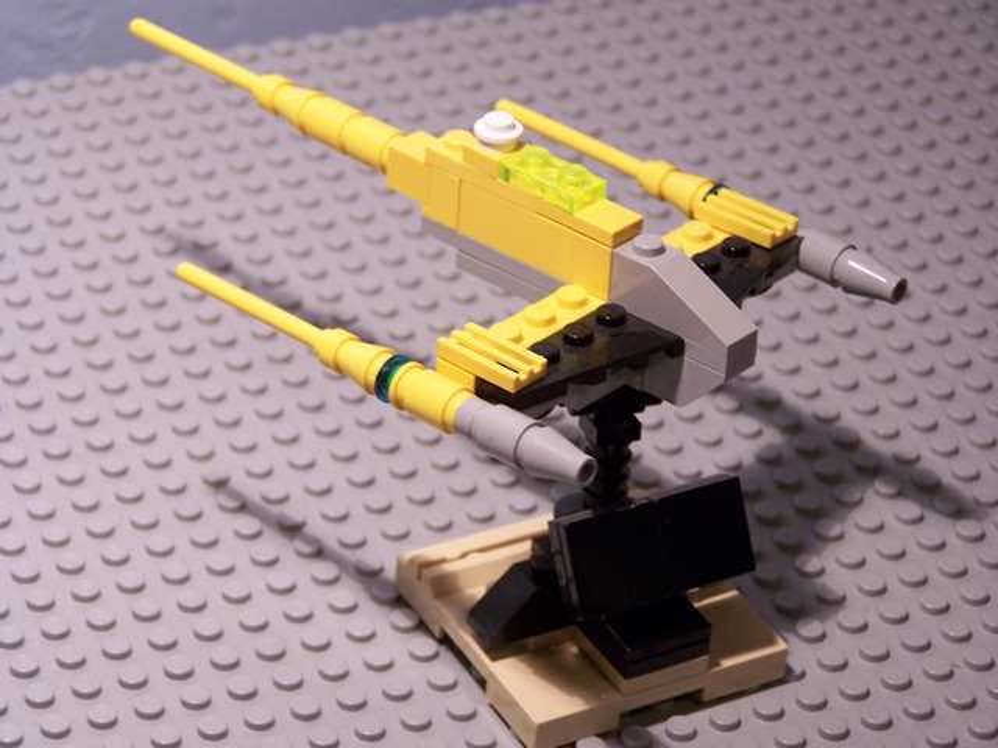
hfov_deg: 15.4
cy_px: 374
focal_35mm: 128
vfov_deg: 11.6
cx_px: 499
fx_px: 3690
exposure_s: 1/30
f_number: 3.2
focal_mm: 21.2
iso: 140
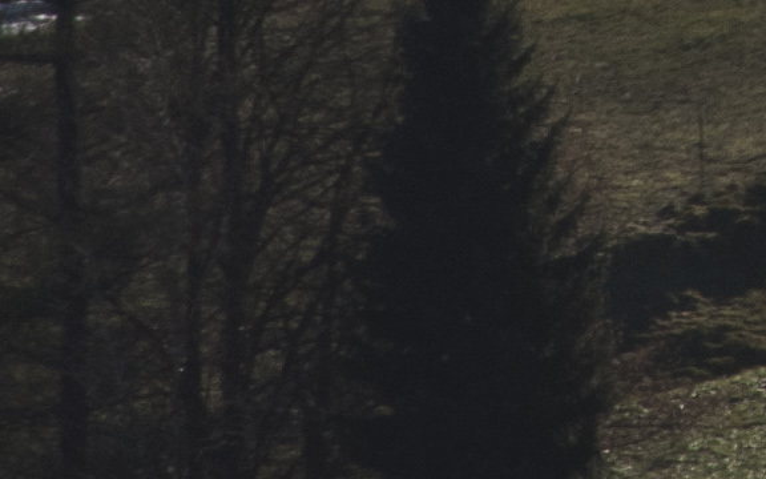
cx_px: 1553
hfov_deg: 0.9
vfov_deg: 0.6
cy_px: -1096
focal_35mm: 2272
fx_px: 47430
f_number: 11
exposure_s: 1/640
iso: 200
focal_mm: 200
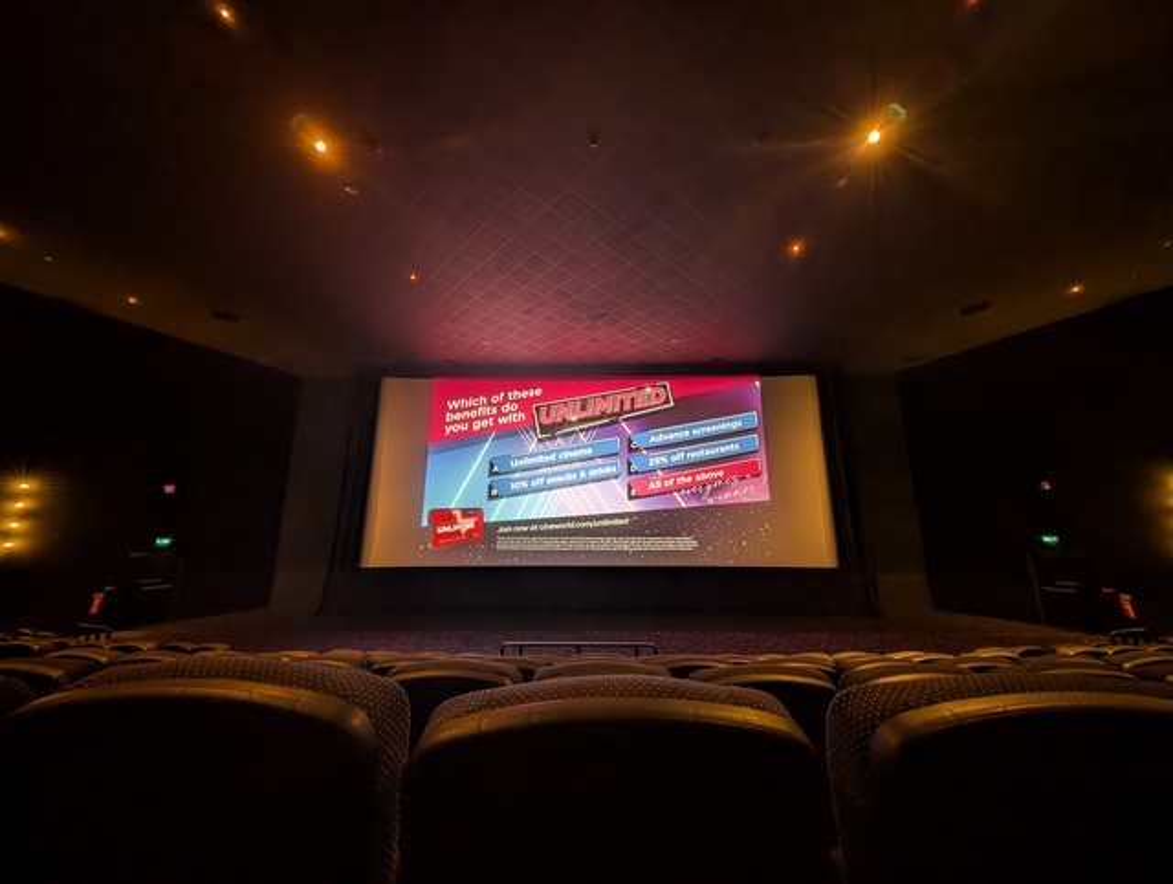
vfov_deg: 94.6
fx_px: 407
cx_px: 586
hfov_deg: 110.5
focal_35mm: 12
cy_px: 442
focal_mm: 2.23
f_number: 1.95
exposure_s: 1/7.5
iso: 104
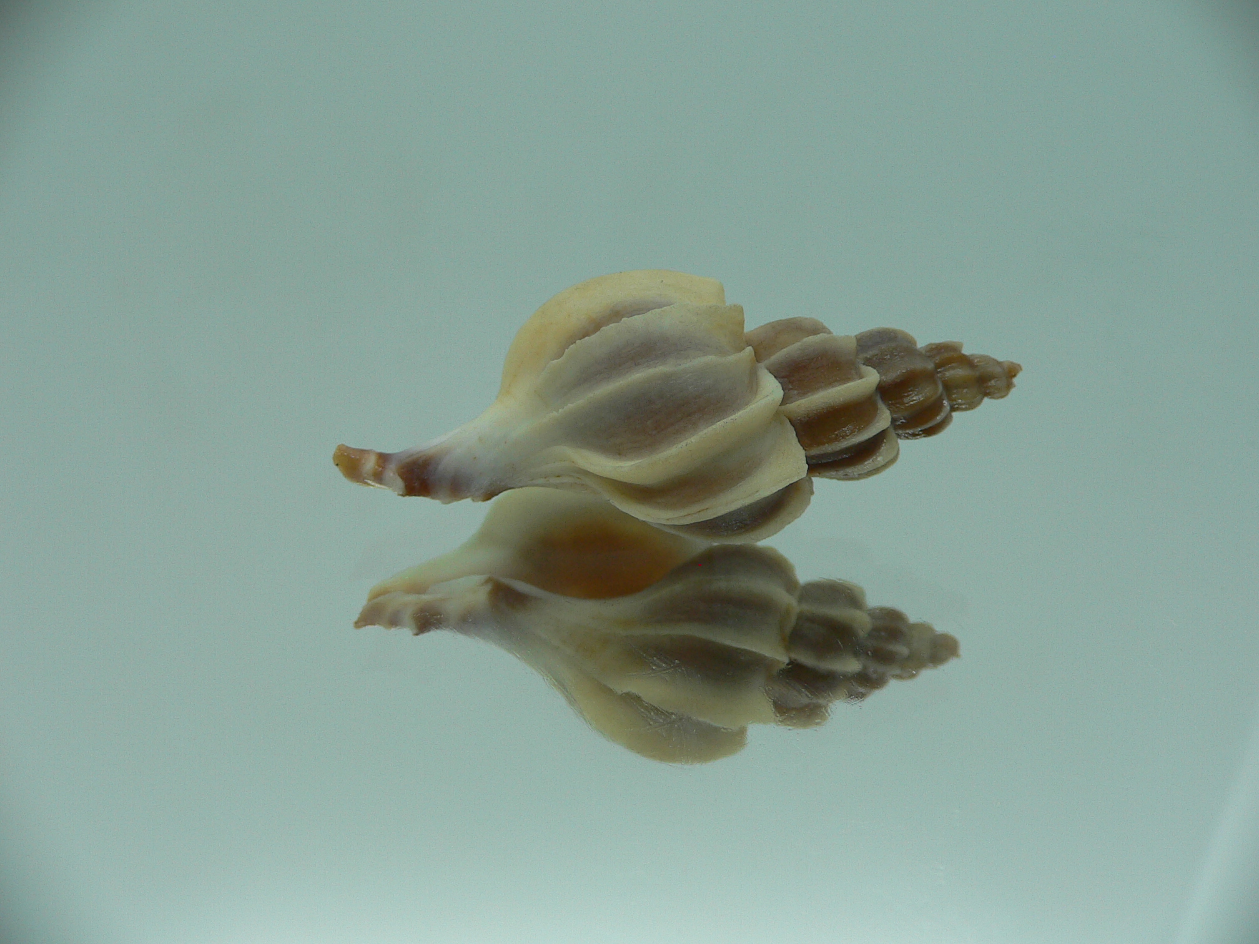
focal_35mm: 35
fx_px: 1273
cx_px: 630
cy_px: 472
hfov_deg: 52.6
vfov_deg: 40.7
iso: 80
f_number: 2.8
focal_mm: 4.6
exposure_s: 1/60
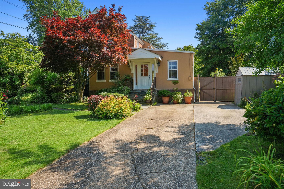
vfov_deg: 49.6
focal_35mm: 26
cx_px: 142
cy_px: 94
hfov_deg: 69.4
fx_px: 205
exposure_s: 1/1000
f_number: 8
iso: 500
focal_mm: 26
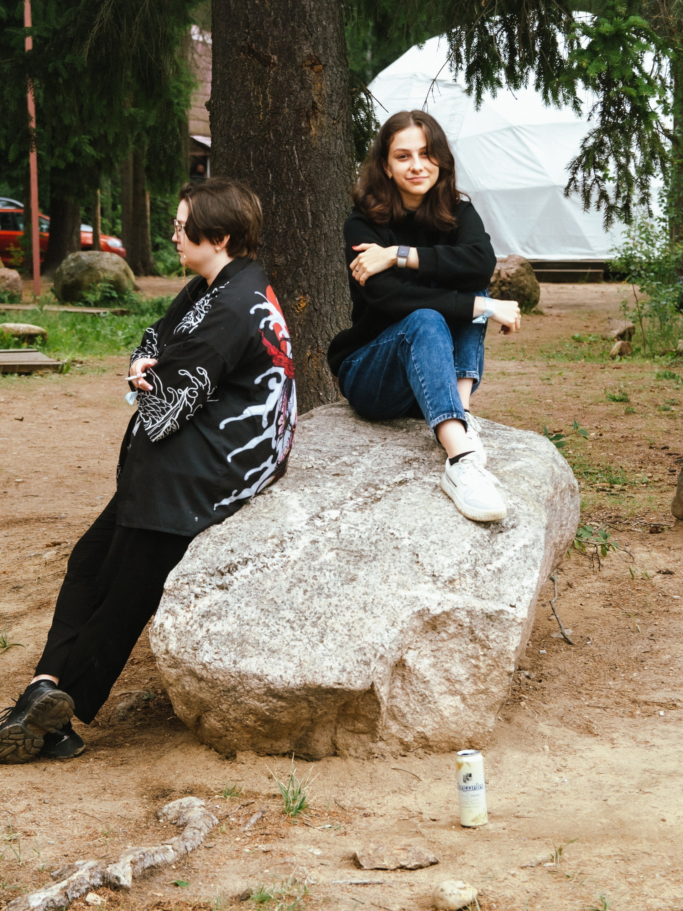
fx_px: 2499
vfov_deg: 20.6
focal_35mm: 95
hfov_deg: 15.6
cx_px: 322
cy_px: 384
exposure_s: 1/640
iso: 200
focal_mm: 50
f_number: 4.5
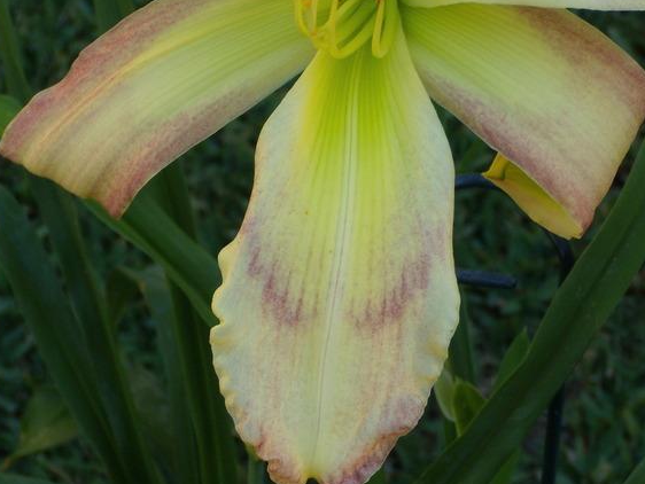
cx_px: 303
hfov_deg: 11.7
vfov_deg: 8.8
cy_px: 95
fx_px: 3150
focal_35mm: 169
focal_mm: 16.8
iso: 80
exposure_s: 1/80
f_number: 4.2
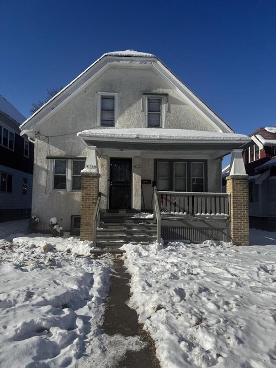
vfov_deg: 71.6
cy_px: 184
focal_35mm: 24
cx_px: 138
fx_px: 255
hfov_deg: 56.8
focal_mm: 6.76
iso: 80
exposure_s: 1/12346
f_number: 1.78
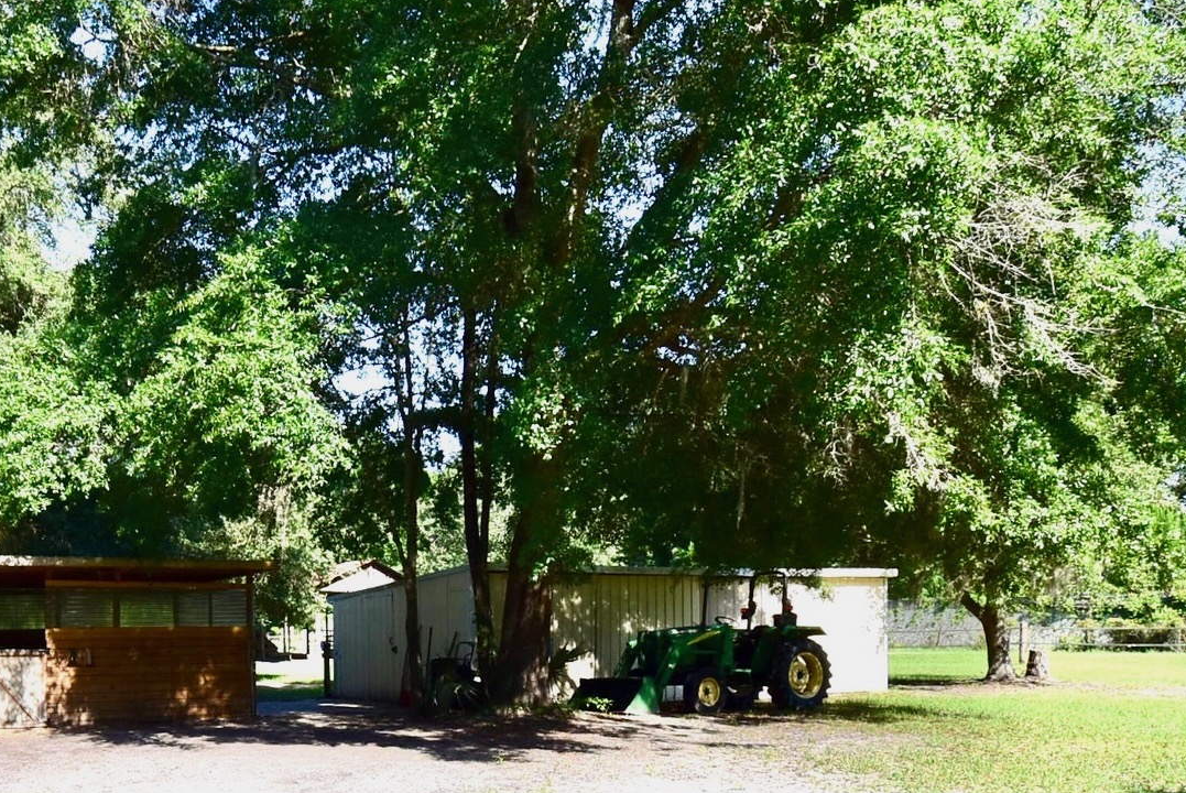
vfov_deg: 39.3
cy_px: 654
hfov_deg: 55.4
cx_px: 273
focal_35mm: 32
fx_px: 1055
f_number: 10
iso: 400
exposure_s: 1/320
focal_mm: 10
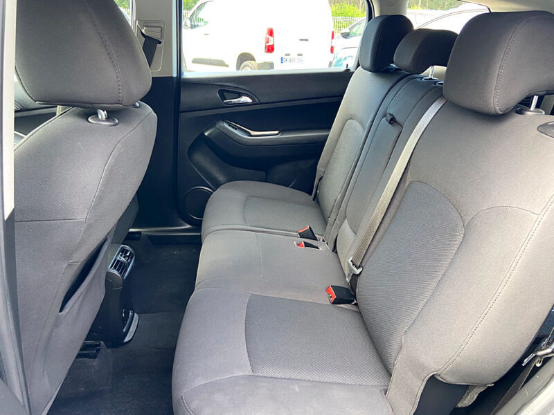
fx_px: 416
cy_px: 208
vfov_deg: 53.1
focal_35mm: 26
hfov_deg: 67.3
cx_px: 277
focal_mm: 4.25
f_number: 1.8
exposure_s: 1/69
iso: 125
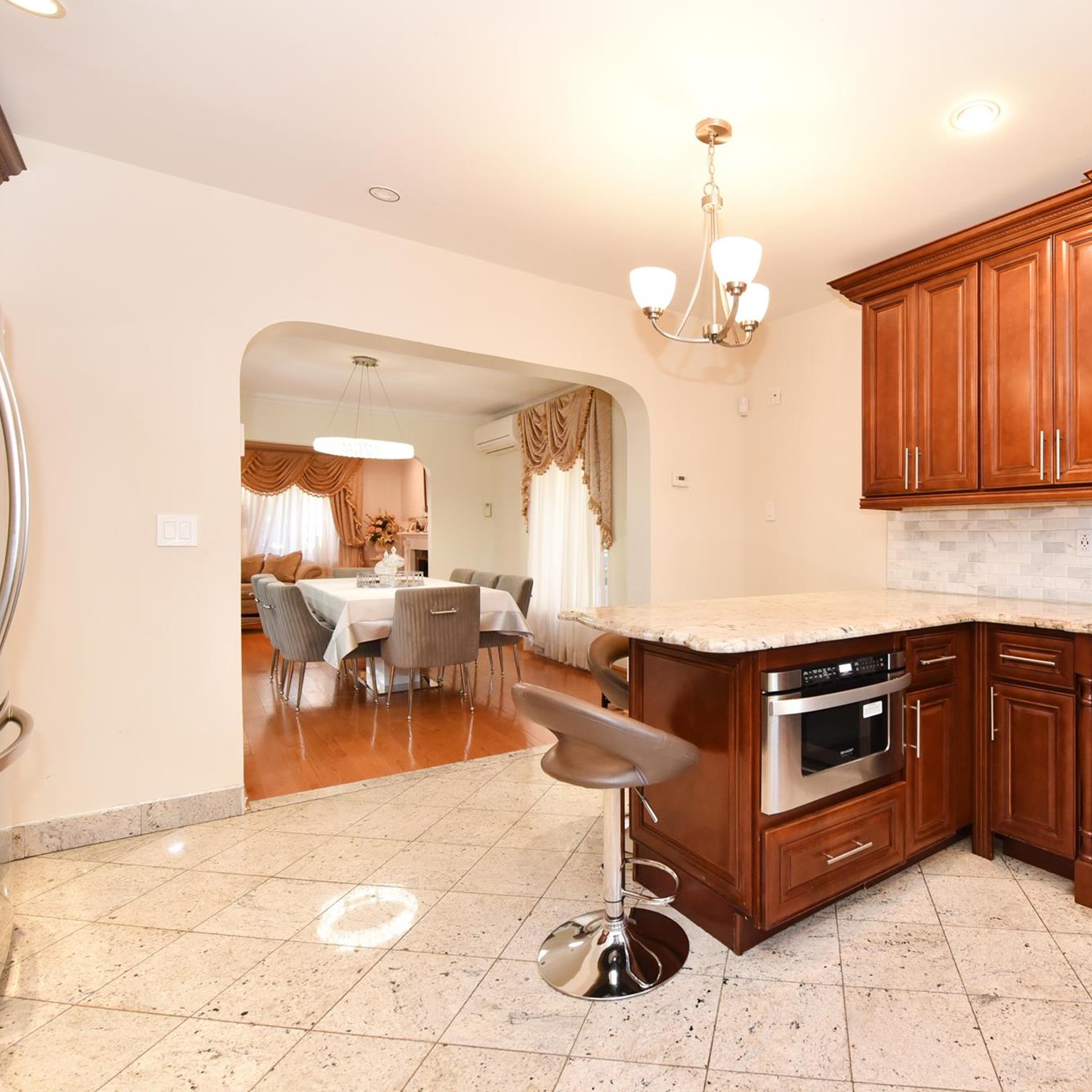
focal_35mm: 18
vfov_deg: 80.7
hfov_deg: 77.4
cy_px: 544
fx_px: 642
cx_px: 752
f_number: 4.5
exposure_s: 1/160
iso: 2000
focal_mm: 14
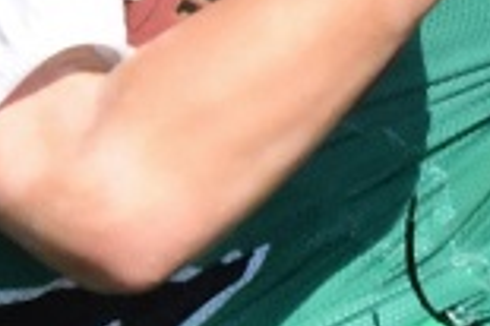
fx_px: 15677
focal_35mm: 1153
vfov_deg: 1.2
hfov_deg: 1.8
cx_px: 700
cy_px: 286
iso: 1800
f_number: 16
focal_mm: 120
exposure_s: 1/1000
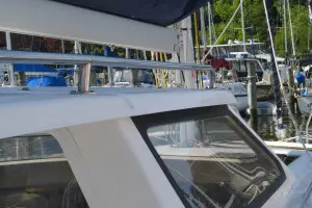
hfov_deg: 26.7
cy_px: 179
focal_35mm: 72
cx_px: 305
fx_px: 624
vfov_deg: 18.7
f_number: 8
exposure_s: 1/250
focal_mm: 18
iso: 100
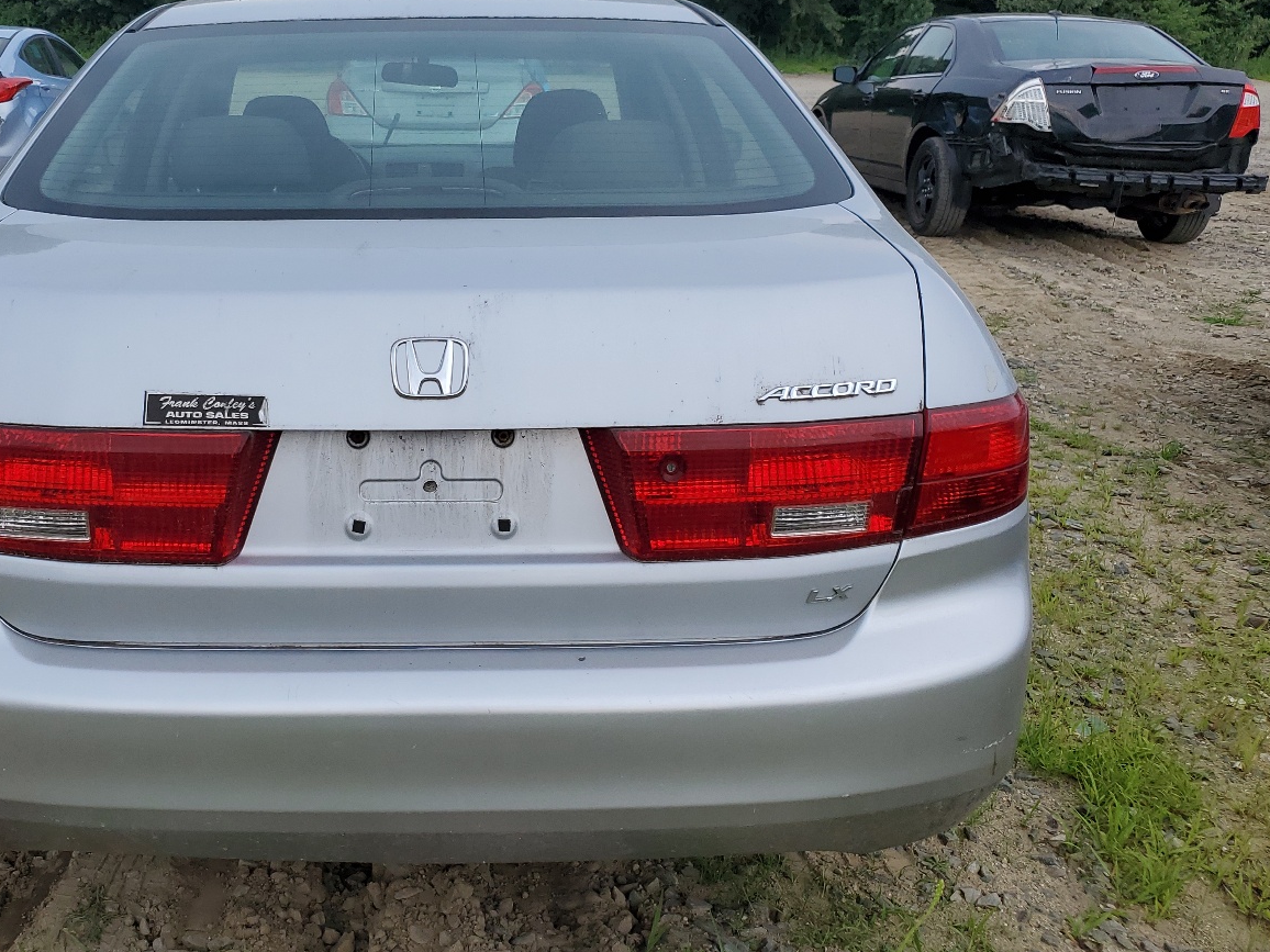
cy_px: 449
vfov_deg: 39.6
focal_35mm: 36
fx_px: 1321
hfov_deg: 50.5
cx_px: 434
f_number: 1.5
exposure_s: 1/909
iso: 50
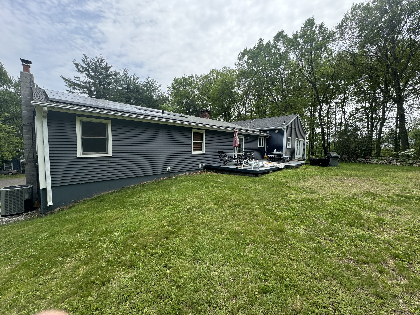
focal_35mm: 14
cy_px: 158
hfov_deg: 102.1
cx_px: 210
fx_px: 170
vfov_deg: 85.7
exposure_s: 1/582
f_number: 2.2
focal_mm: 2.22
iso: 50
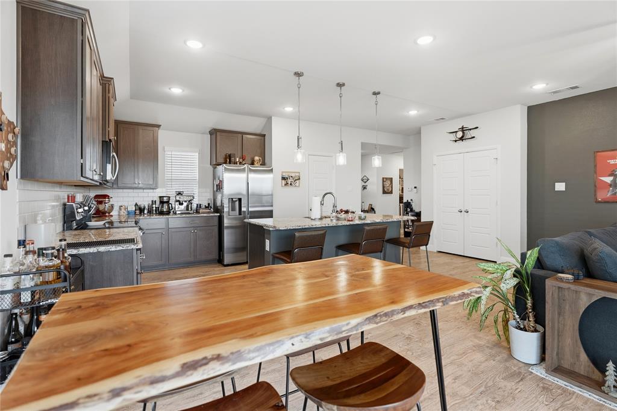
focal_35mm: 16
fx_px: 274
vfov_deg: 73.7
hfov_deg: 96.8
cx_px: 308
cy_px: 206
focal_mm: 16
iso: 200
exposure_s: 1/100
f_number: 4.5
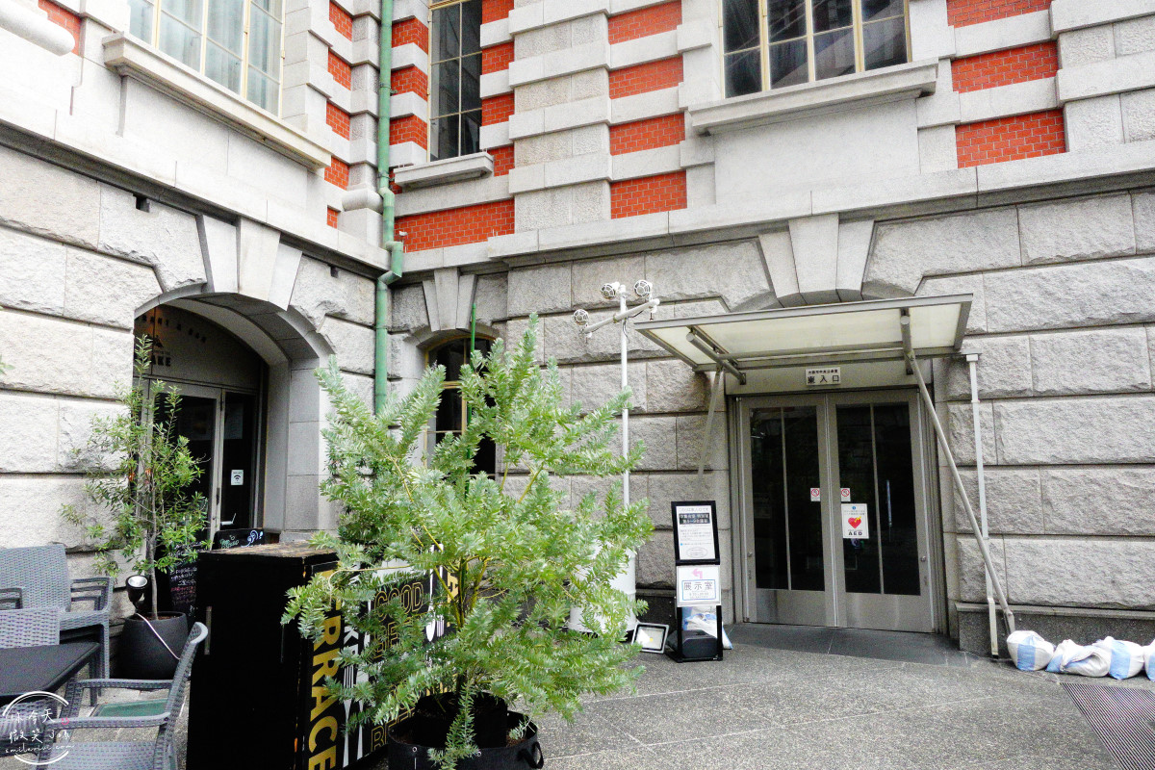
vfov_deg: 53.1
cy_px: 385
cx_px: 578
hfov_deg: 73.7
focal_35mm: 24
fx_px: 770
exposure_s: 1/800
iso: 2500
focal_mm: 9.4
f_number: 4
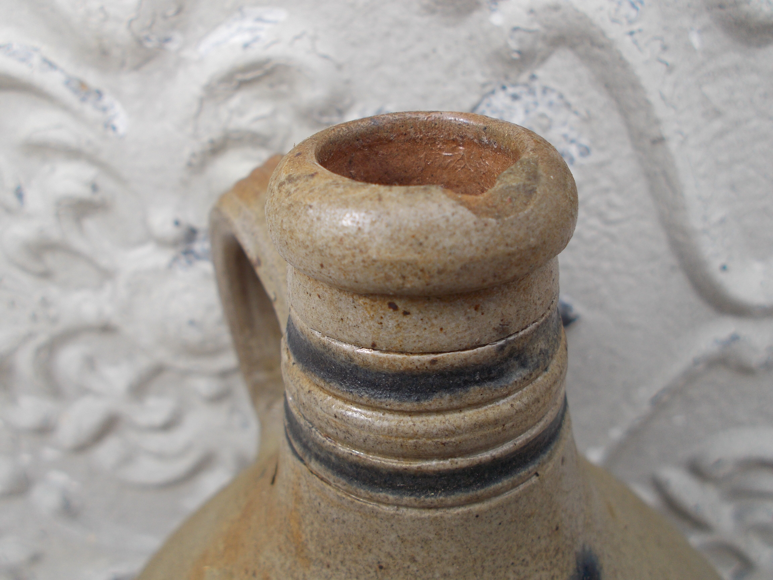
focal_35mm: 30
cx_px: 386
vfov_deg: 46.8
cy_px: 290
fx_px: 670
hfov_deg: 60.0
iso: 80
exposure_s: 1/125
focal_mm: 5.3
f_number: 3.4
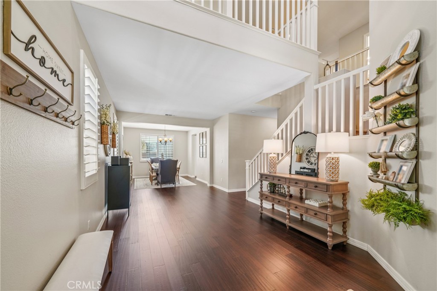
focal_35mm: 13
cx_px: 218
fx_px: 158
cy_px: 146
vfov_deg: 85.4
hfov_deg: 108.3
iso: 400
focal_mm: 13
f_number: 8
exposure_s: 1/10
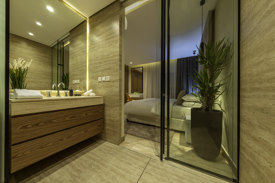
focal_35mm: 15
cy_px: 92
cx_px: 138
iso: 50
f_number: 6.3
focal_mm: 15
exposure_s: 2
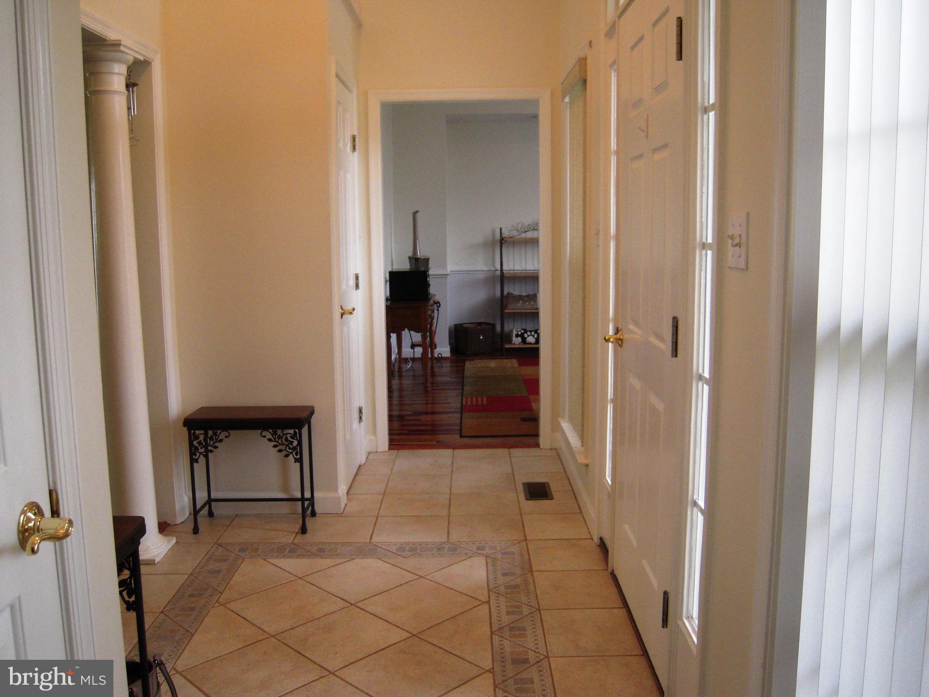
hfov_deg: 58.4
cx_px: 464
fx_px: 832
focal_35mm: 31
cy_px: 348
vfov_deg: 45.4
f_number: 2.8
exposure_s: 1/125
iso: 400
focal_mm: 5.6
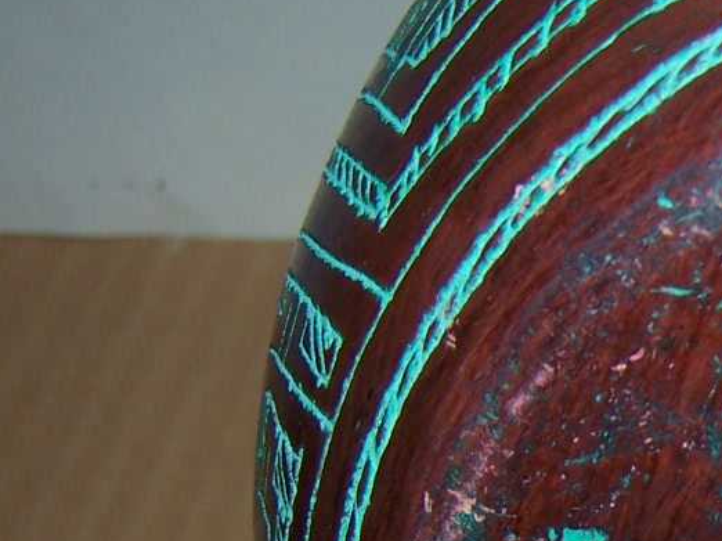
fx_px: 2356
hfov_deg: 16.1
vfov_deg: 12.6
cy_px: 743
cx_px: 1062
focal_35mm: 113
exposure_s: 1/60
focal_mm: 6.3
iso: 80
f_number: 2.8
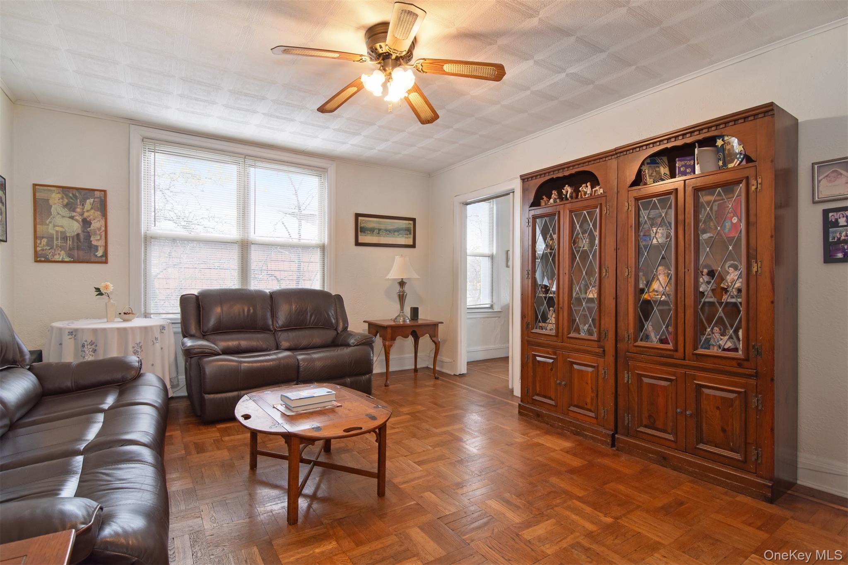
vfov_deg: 72.0
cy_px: 282
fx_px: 389
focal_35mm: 16
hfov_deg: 95.0
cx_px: 424
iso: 640
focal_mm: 11
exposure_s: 1/40
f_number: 8
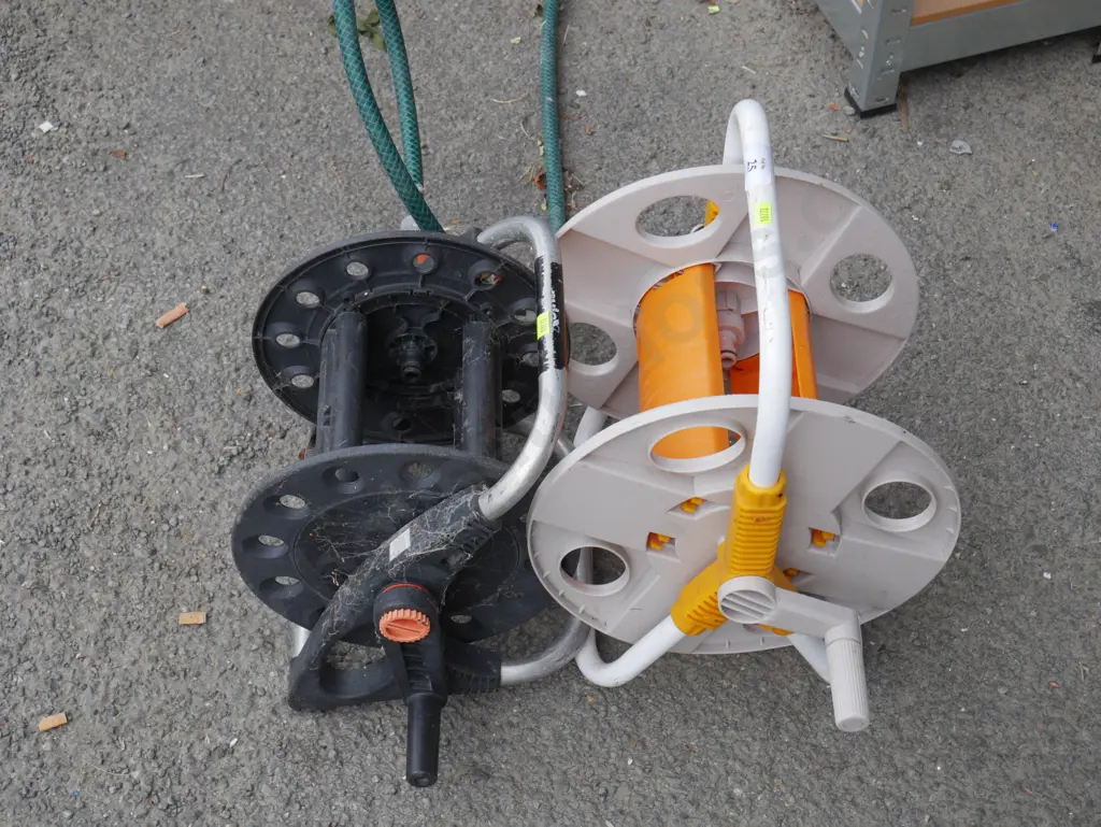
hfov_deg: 34.3
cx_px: 550
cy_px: 414
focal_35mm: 56
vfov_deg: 26.1
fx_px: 1782
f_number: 6.3
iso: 200
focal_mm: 28
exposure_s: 1/160
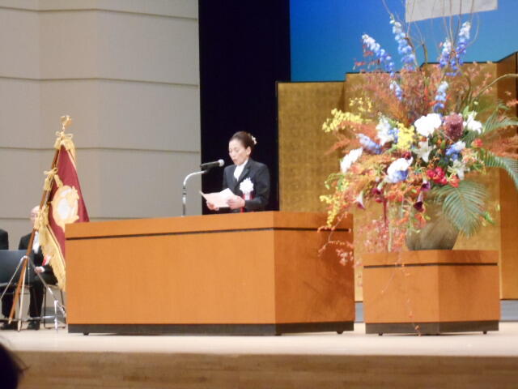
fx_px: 1945
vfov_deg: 11.4
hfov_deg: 15.2
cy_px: 194
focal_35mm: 130
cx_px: 259
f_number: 6.5
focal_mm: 23
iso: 800
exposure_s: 1/20
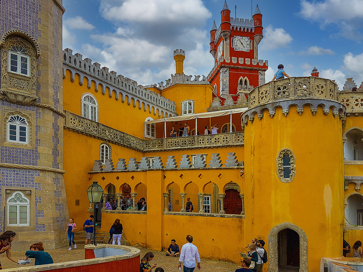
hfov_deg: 67.3
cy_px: 136
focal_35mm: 26
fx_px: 273
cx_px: 182
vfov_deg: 53.1
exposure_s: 1/2700
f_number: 1.7
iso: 40
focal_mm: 4.2
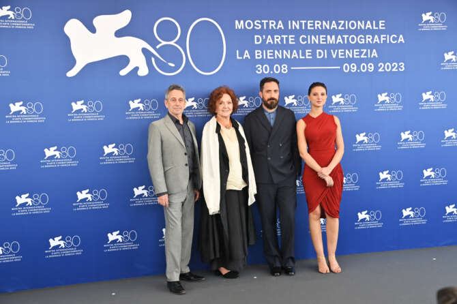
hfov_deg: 50.7
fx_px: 482
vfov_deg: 35.0
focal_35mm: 38
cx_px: 228
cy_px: 152
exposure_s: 1/500
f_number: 5
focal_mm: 38
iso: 1000
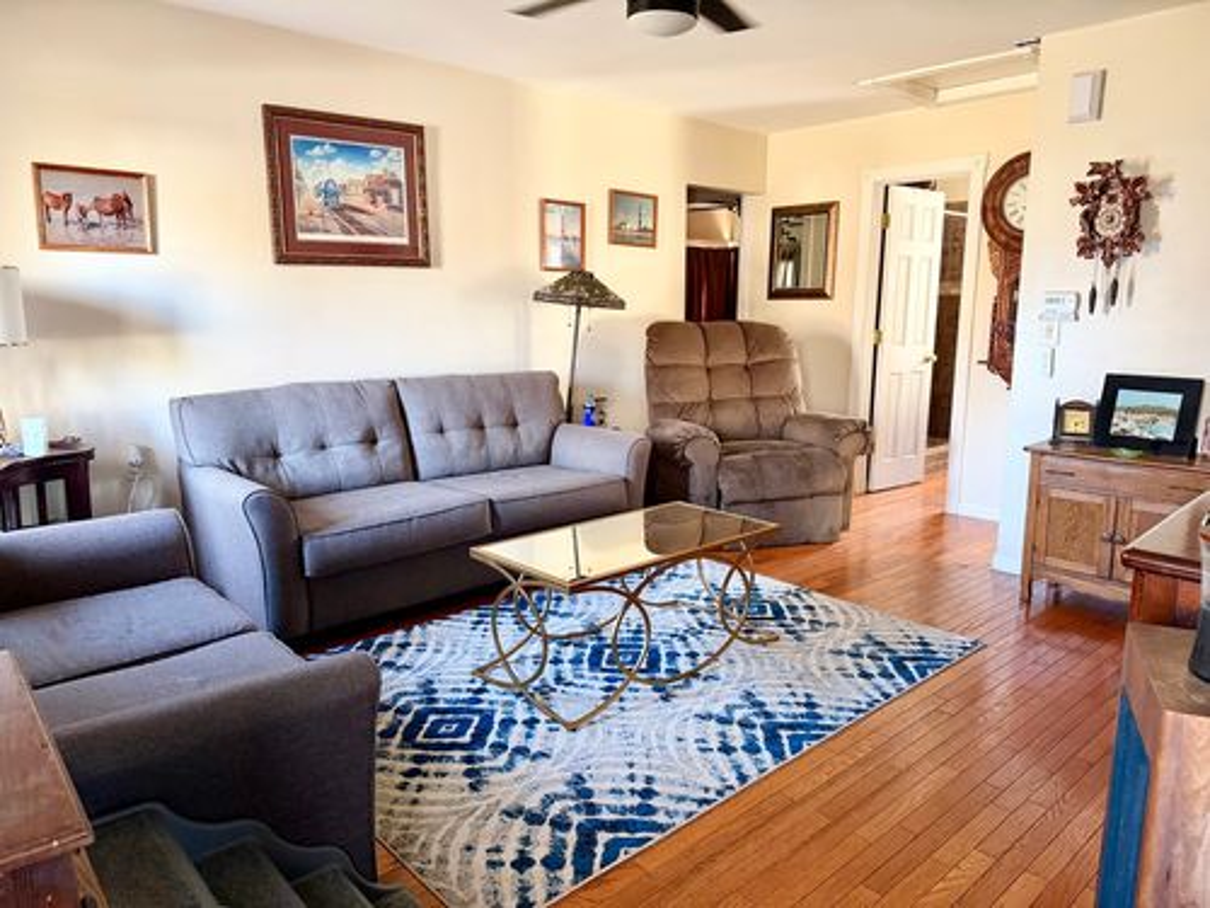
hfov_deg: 71.6
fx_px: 839
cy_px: 454
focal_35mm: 24
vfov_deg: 56.8
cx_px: 605
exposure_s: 1/60
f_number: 1.78
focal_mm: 6.76
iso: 400
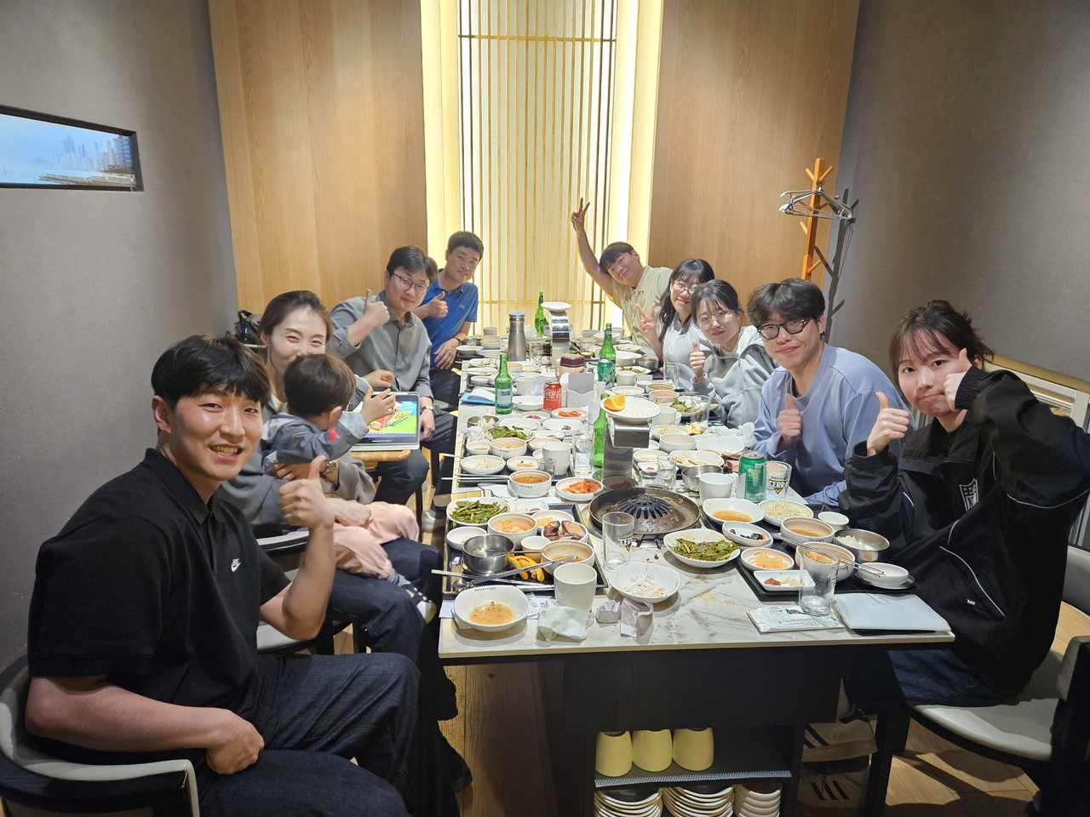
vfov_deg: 58.9
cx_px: 545
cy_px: 408
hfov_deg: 73.9
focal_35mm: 23
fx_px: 724
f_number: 1.8
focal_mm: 5.4
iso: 640
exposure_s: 1/40
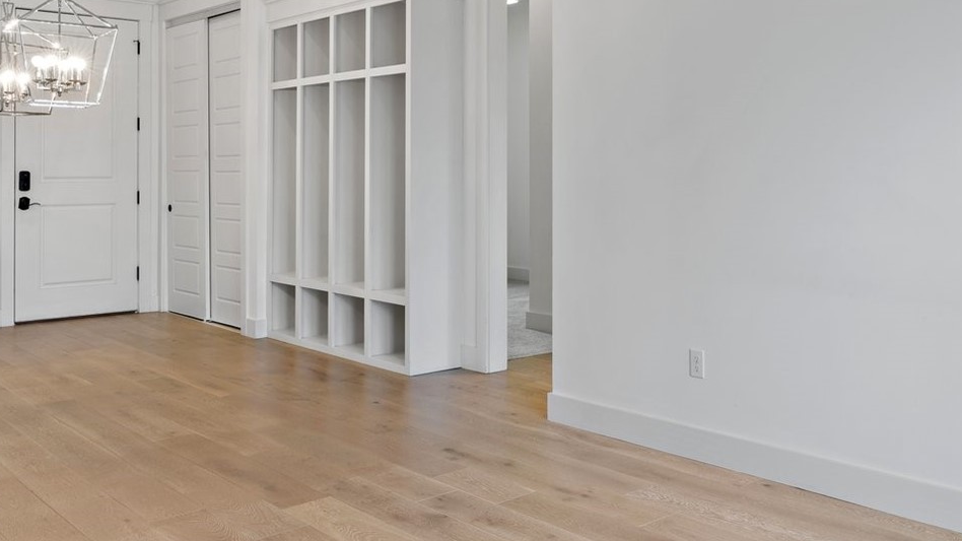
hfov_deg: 54.9
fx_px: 918
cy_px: 150
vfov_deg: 32.3
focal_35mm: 36
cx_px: 580
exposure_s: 1/3
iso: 100
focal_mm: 16
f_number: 8
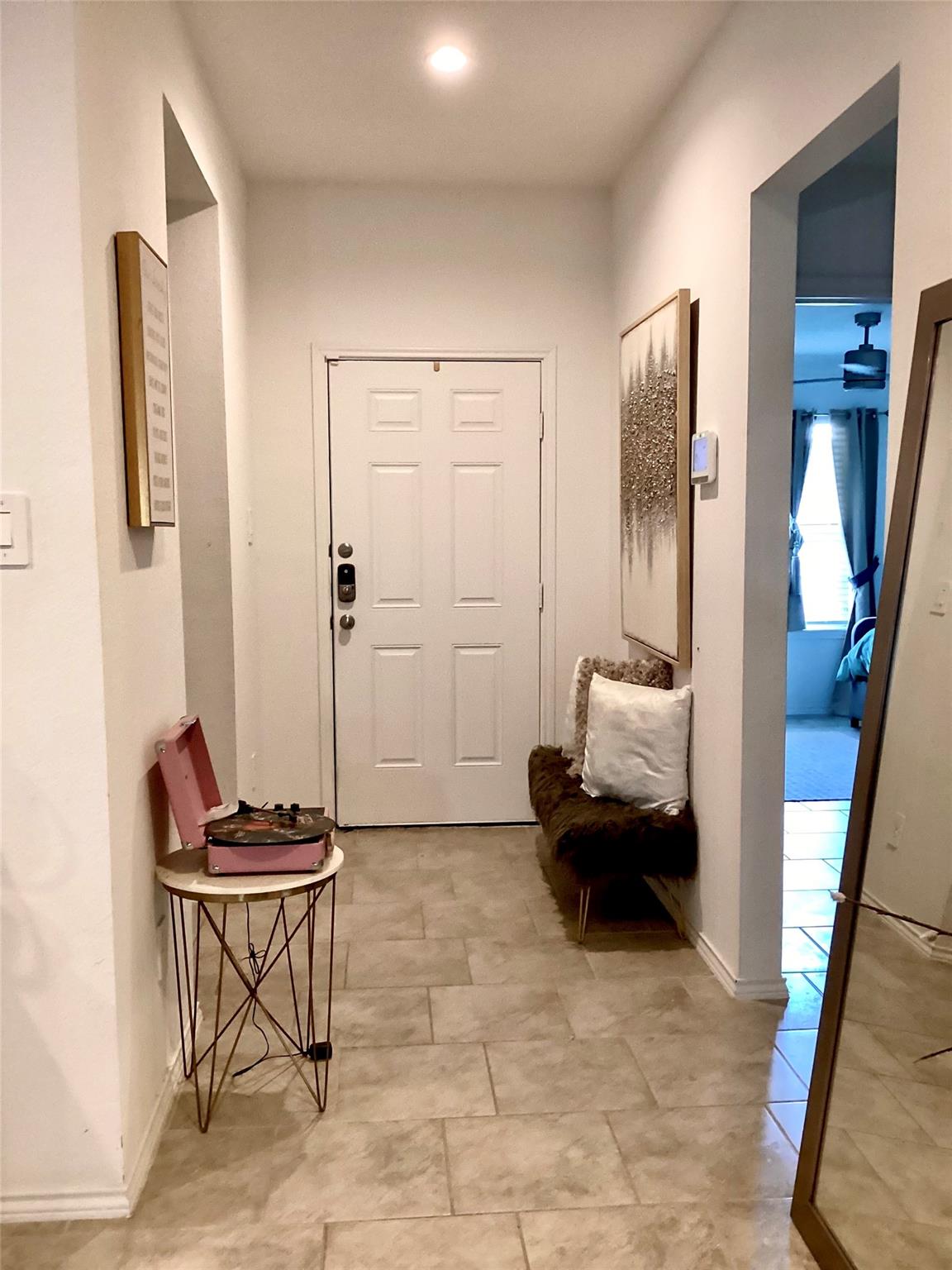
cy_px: 635
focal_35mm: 31
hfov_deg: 45.4
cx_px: 476
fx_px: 1137
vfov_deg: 58.4
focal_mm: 3.3
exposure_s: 1/60
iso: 250
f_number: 2.4
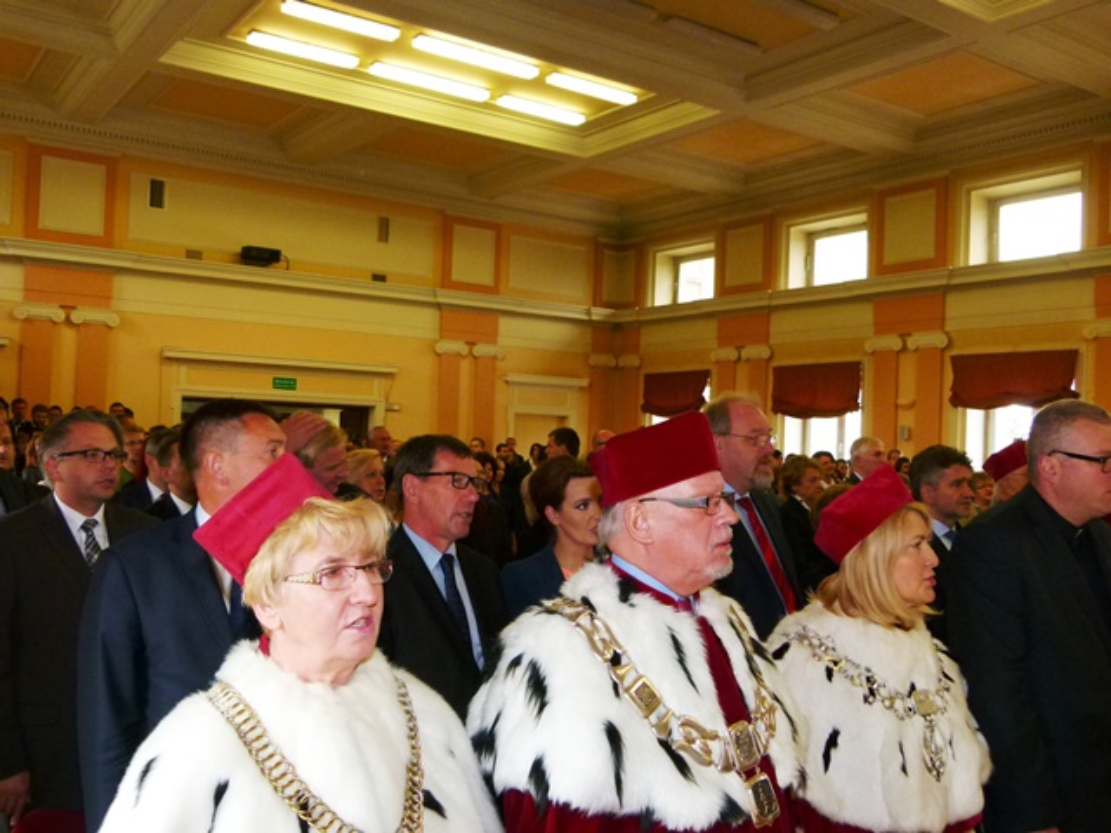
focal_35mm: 32
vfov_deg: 44.2
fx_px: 1027
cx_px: 556
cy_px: 416
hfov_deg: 56.8
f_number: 3
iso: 250
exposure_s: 1/60
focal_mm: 5.8
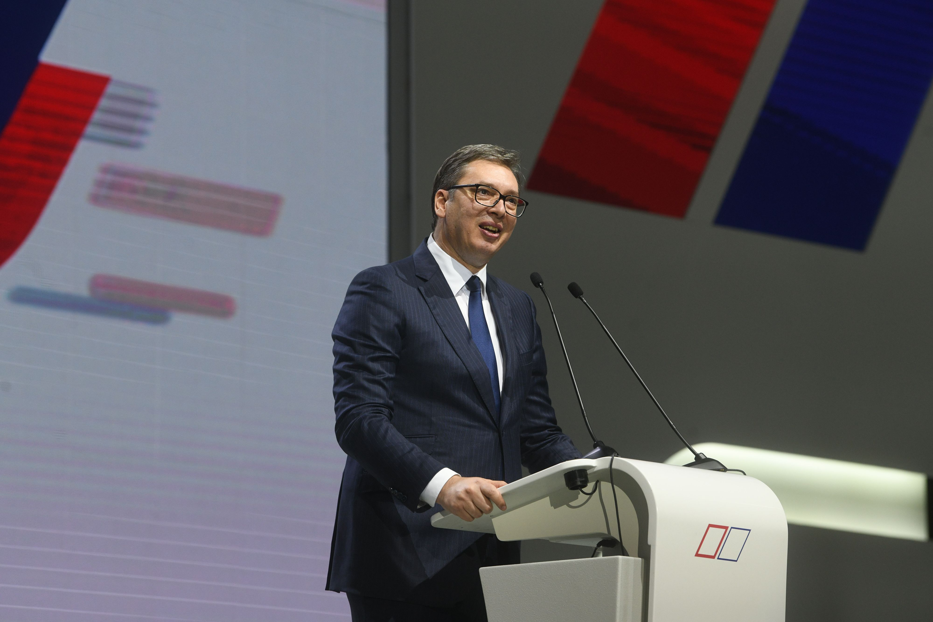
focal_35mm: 185
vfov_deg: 7.4
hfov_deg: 11.1
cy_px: 311
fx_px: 4794
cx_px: 466
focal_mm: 185
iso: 1250
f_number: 5.6
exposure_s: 1/250
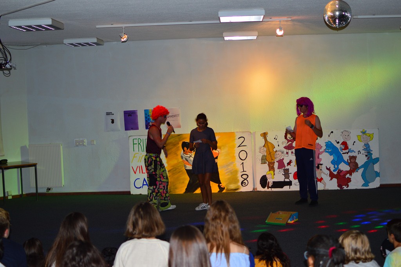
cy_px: 134
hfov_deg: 37.9
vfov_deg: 25.7
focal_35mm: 52
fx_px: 584
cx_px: 200
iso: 200
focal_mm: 35
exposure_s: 1/60
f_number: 2.2
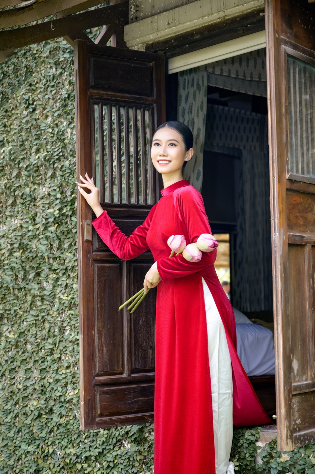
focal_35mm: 70
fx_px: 920
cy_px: 237
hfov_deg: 19.4
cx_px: 158
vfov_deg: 28.9
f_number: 5
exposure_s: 1/125
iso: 500
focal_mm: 70
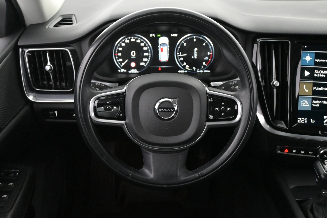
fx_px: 409
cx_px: 164
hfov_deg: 43.6
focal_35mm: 45
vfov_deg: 29.9
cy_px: 109
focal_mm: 30
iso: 5600
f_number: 4.8
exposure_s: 1/50
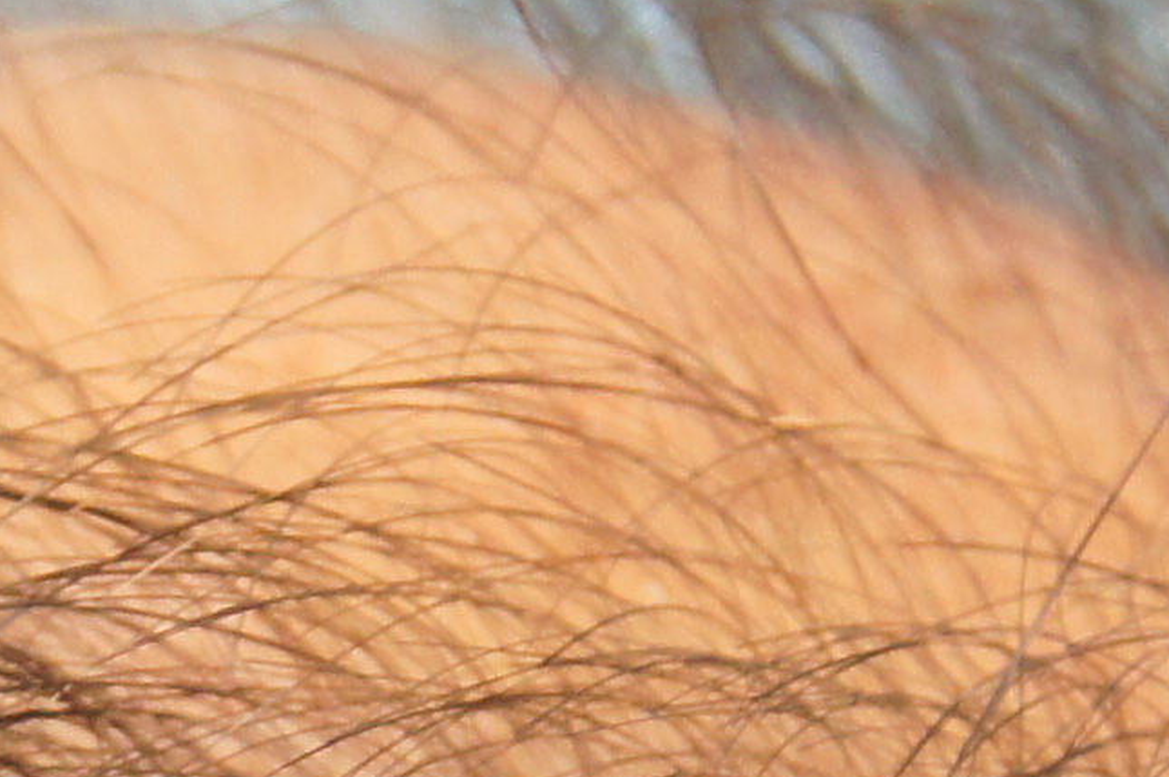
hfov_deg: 6.8
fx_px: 9701
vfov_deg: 4.6
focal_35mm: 299
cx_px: -290
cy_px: 1108
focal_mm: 28
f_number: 4.5
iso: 800
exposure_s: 1/100
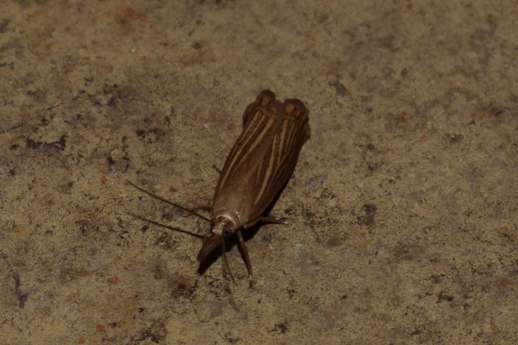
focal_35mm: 82
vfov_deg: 16.6
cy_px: 172
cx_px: 259
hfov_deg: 24.6
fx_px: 1187
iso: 100
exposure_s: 1/60
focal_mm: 55
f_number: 8
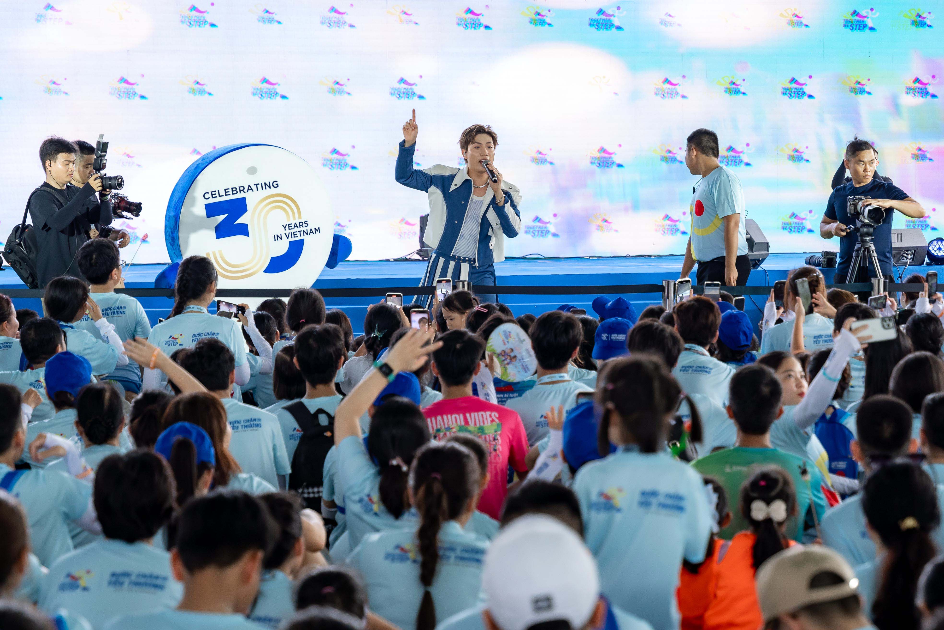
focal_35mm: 105
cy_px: 315
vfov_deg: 13.0
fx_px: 2753
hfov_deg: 19.5
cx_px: 472
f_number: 3.2
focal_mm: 70
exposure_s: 1/250
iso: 500
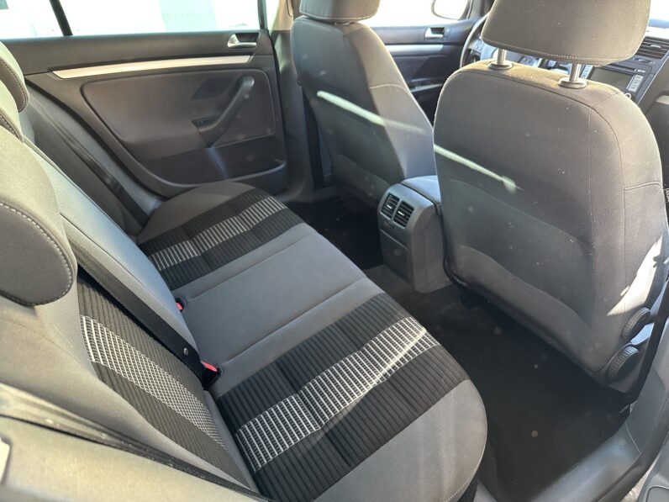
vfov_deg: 56.8
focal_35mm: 24
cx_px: 334
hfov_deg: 71.6
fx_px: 464
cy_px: 251
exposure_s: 1/60
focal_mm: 6.86
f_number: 1.78
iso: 400
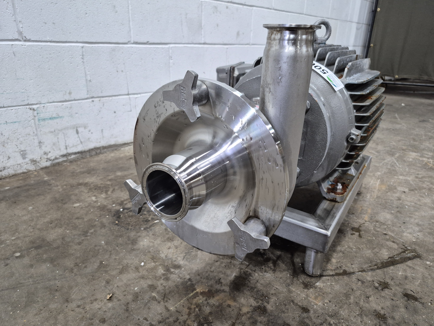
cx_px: 217
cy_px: 163
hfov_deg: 73.9
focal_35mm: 23
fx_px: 288
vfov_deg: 58.9
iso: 500
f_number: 1.8
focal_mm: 5.4
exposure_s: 1/120
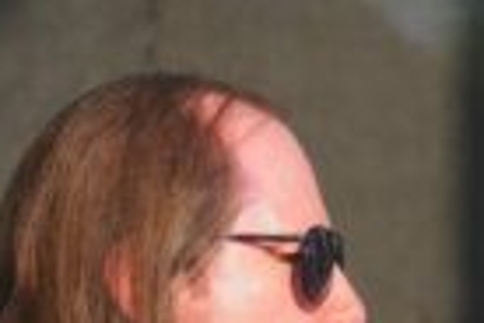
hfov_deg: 1.7
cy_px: 390
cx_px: 326
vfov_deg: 1.1
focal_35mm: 1199
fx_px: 16119
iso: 100
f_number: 6.3
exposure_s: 1/250
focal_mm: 144
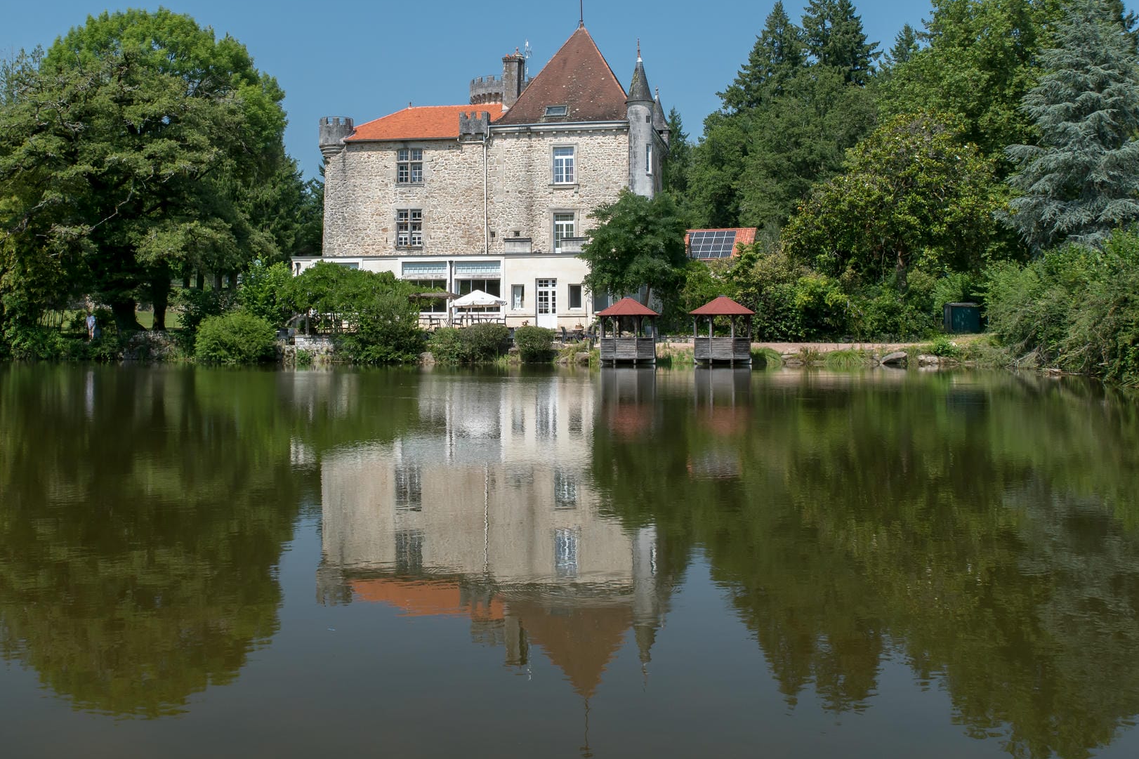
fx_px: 1170
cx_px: 646
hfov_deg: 51.7
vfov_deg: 35.9
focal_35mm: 37
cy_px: 346
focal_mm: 30
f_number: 11
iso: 100
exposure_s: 1/160
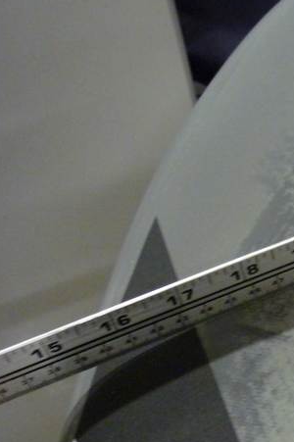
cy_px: 290
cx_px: 481
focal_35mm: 78
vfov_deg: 25.9
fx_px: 957
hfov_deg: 15.6
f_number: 2.8
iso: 400
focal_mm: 5.5
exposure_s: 1/10
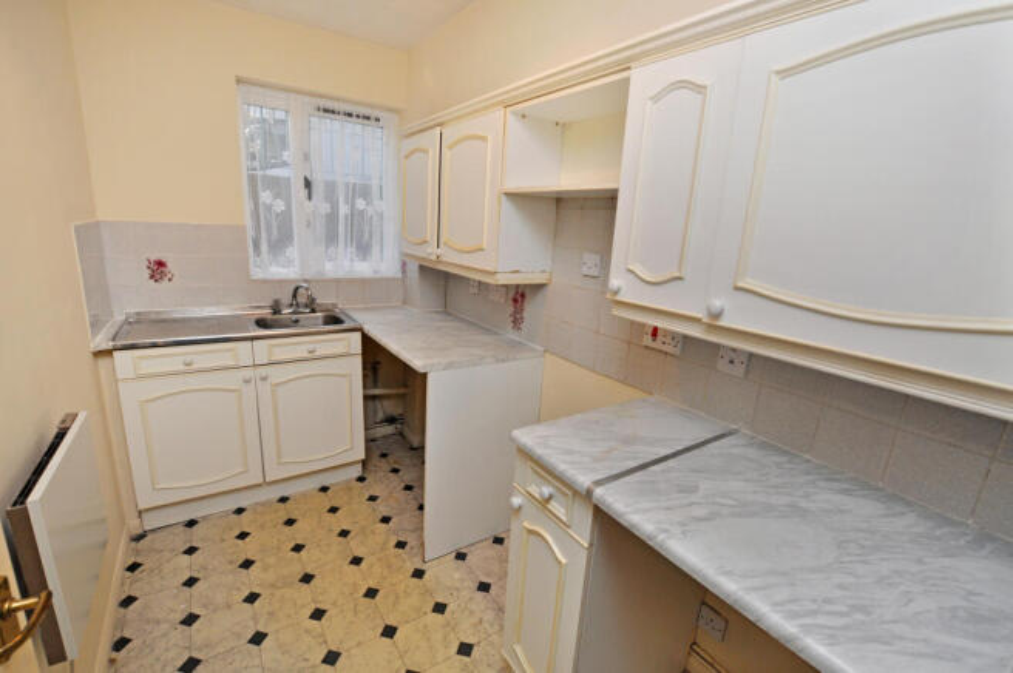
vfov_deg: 77.2
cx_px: 506
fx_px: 422
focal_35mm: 15
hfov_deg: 100.4
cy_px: 336
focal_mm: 10
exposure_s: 1/60
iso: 400
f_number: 8
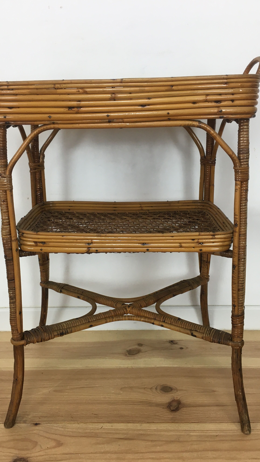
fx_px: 392
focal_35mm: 32
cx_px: 126
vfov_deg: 61.0
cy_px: 231
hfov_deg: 36.7
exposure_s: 1/33
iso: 32
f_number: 2.2
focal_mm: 4.15
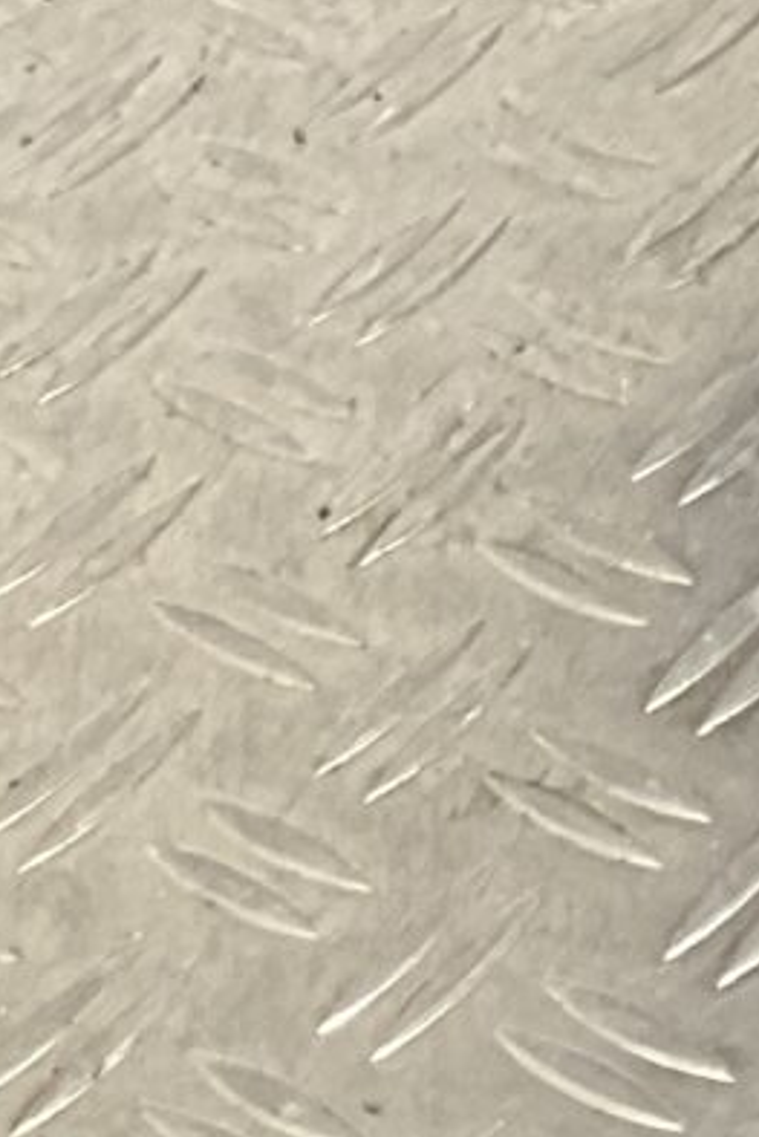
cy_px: -1353
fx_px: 6193
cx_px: 2987
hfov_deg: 6.0
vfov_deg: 9.6
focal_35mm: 196
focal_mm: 3
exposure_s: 1/100
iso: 64
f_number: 1.8
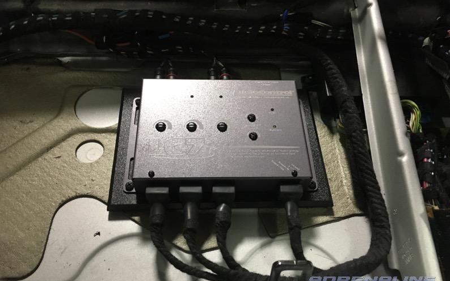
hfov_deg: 61.2
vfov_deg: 40.6
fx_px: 380
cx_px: 226
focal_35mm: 31
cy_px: 142
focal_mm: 4.15
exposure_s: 1/24
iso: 200
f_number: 2.2
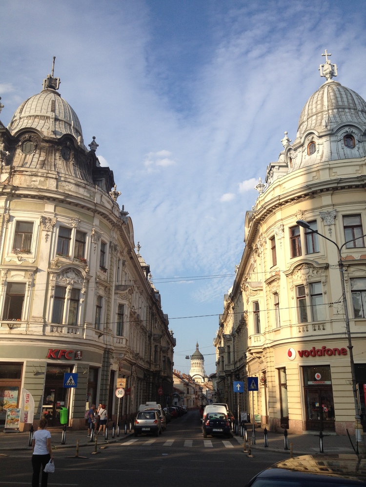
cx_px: 183
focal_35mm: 35
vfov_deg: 52.6
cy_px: 244
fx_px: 493
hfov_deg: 40.7
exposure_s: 1/1346
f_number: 2.4
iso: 50
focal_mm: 4.28
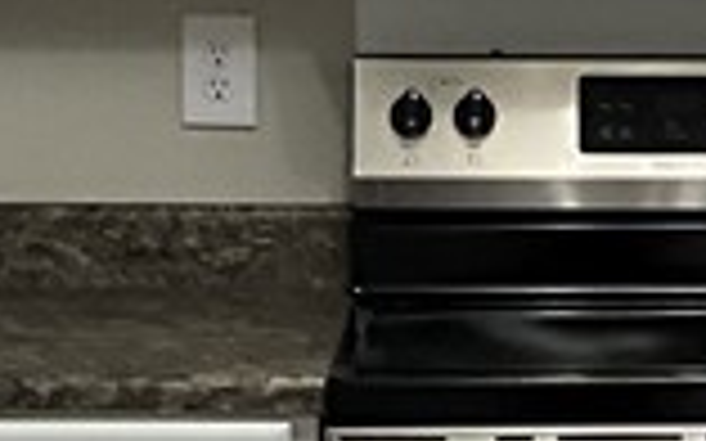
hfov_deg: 10.4
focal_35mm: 201
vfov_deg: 6.5
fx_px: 3866
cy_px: 392
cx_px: 702
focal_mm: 3
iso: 125
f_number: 1.8
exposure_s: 1/60
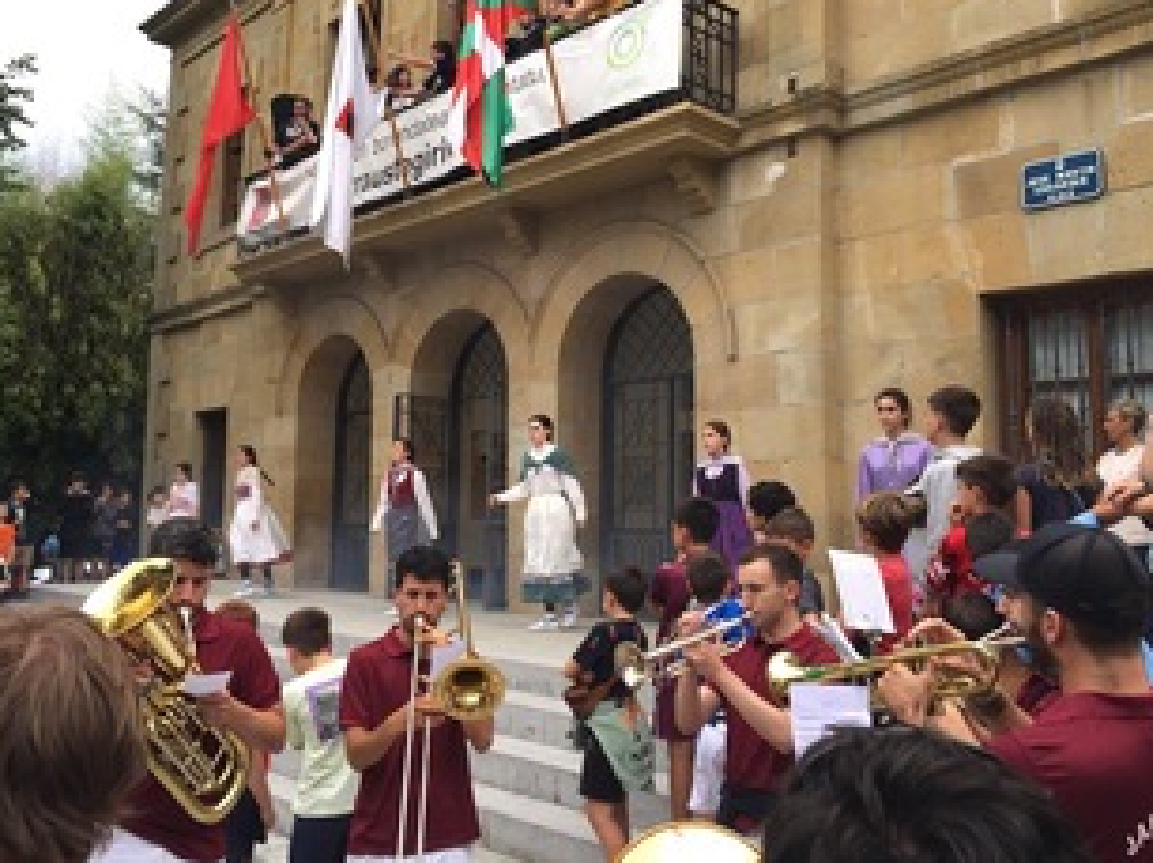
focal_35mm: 33
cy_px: 379
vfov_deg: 42.8
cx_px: 528
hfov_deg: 55.3
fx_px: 1098
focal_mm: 4.15
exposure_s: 1/105
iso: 32
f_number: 2.2
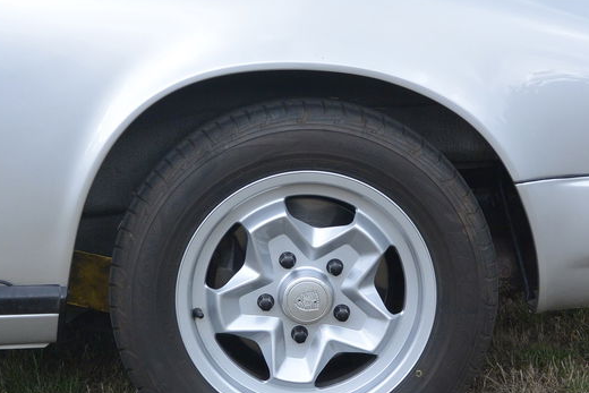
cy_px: 250
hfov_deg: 30.9
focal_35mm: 65
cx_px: 330
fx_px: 1064
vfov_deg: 20.9
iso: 220
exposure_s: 1/125
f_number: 4.2
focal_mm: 16.3
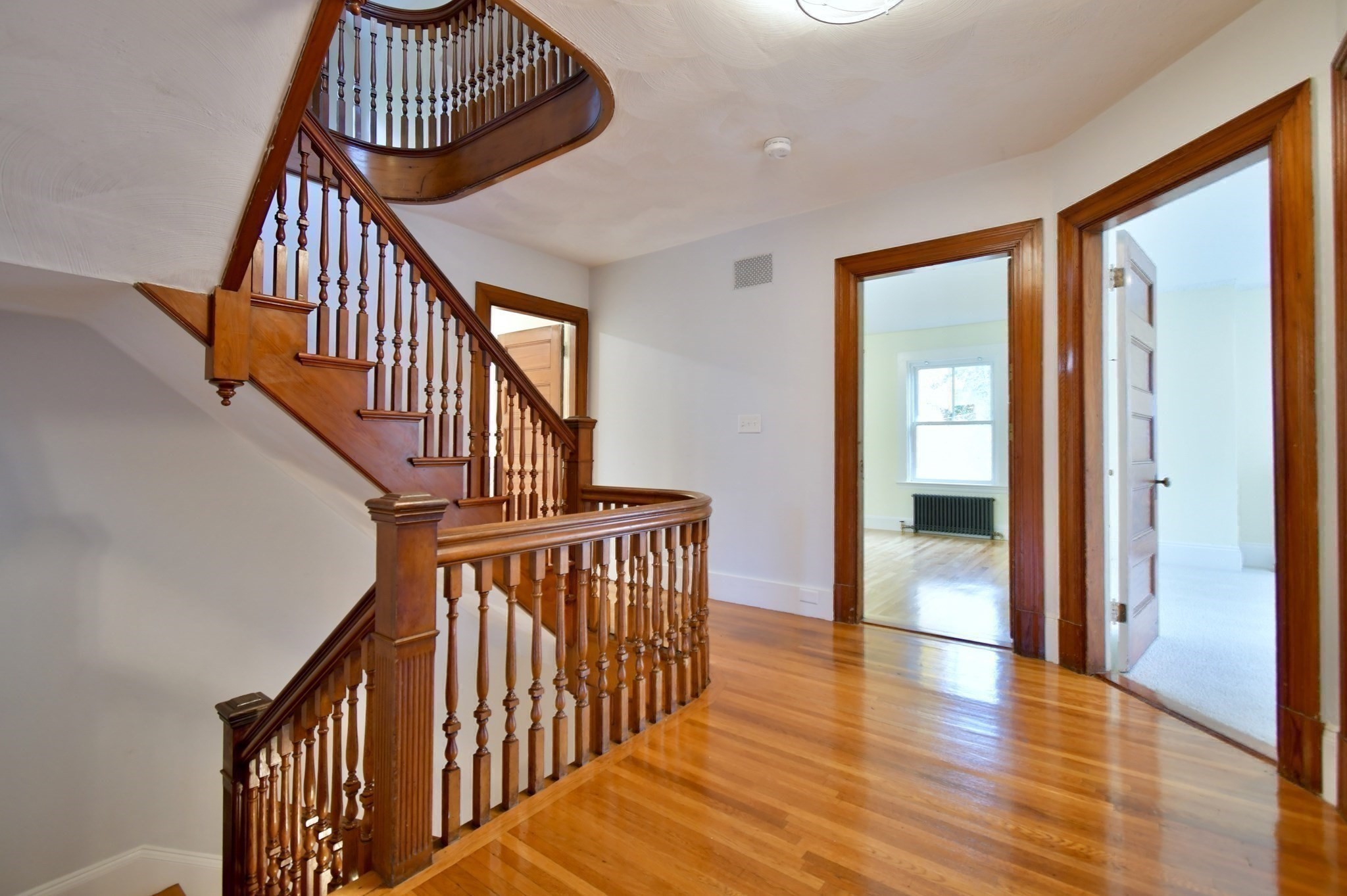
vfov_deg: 77.3
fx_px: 561
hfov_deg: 100.4
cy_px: 448
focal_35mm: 15
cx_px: 674
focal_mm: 10
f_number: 4.5
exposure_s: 1/15
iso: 1250
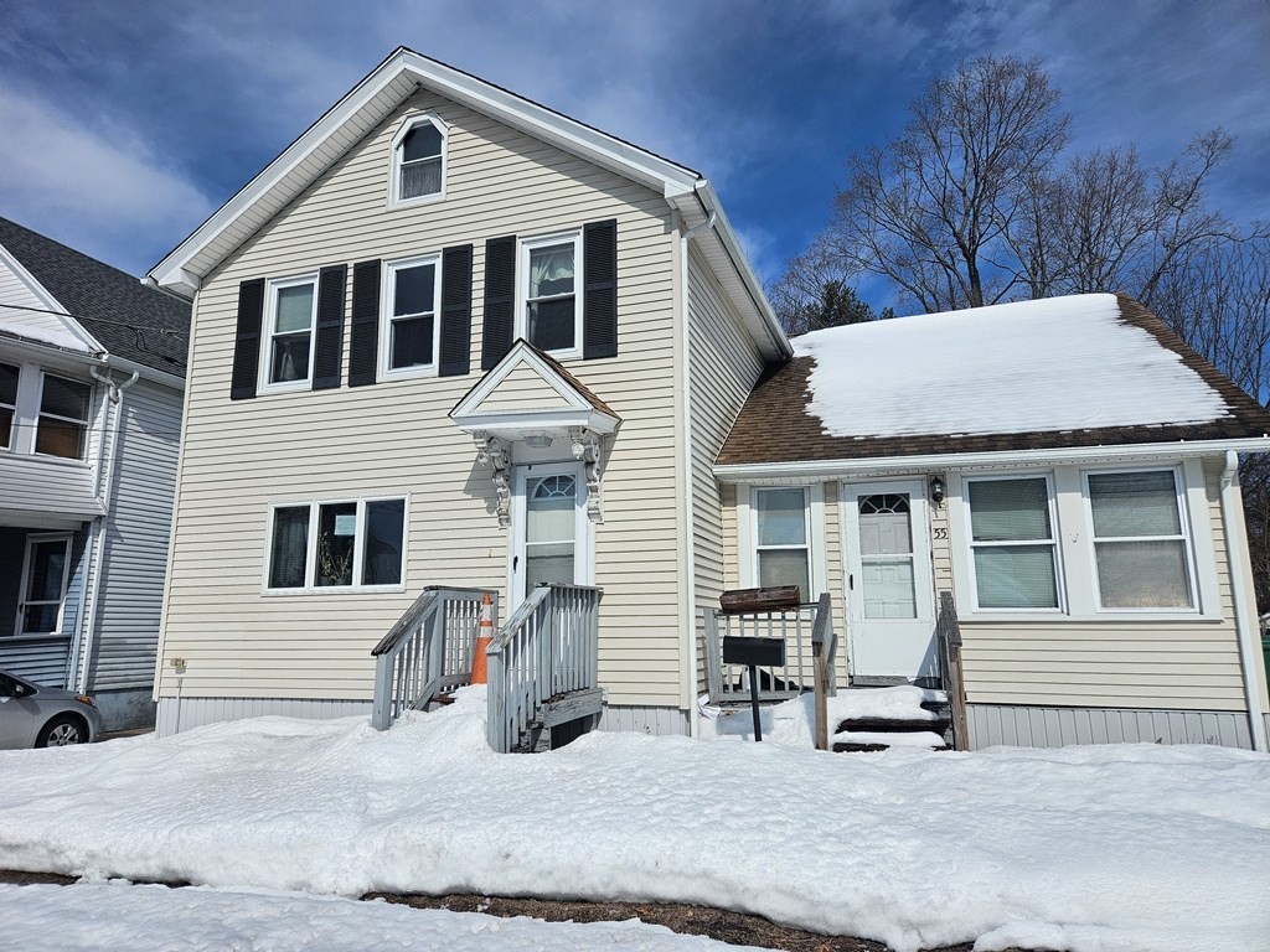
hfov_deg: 73.9
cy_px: 476
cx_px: 635
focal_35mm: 23
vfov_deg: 58.9
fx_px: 844
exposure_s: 1/7313
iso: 25
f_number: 1.8
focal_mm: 5.4
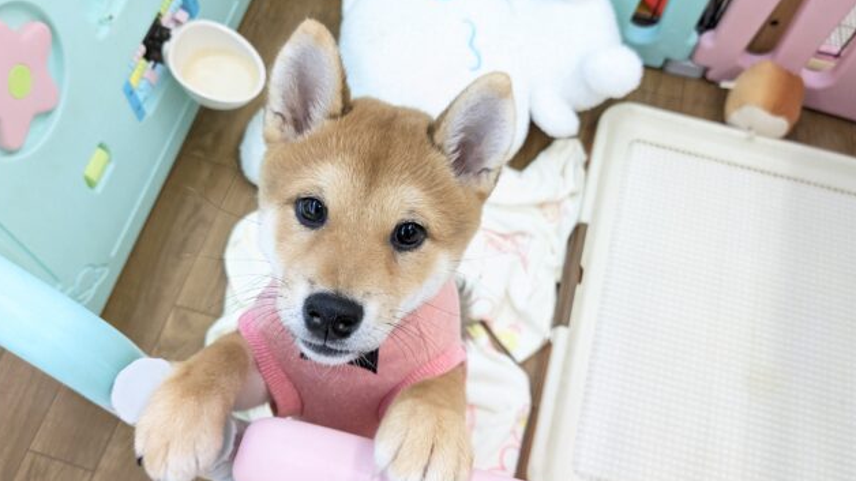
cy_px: 208
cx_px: 423
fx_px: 681
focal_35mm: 30
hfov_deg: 64.3
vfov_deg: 38.9
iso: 272
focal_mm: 4.38
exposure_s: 1/99.9
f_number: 1.73
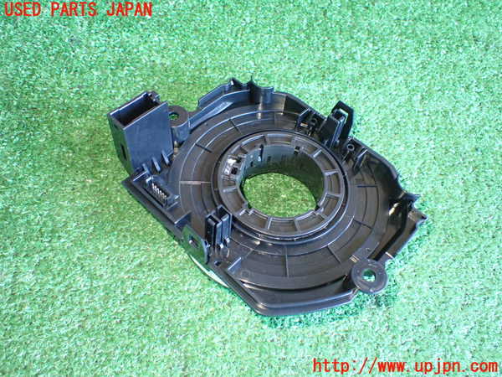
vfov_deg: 46.8
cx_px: 251
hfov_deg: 60.0
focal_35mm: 30
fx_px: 435
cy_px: 188
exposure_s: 1/30
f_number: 2.3
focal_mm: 5.4
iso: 800
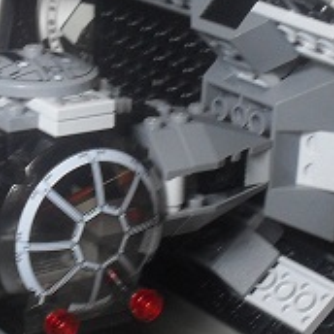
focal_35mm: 115
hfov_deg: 15.1
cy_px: 227
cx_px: 105
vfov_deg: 15.1
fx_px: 1255
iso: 120
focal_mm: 6.3
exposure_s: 1/45
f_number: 3.2
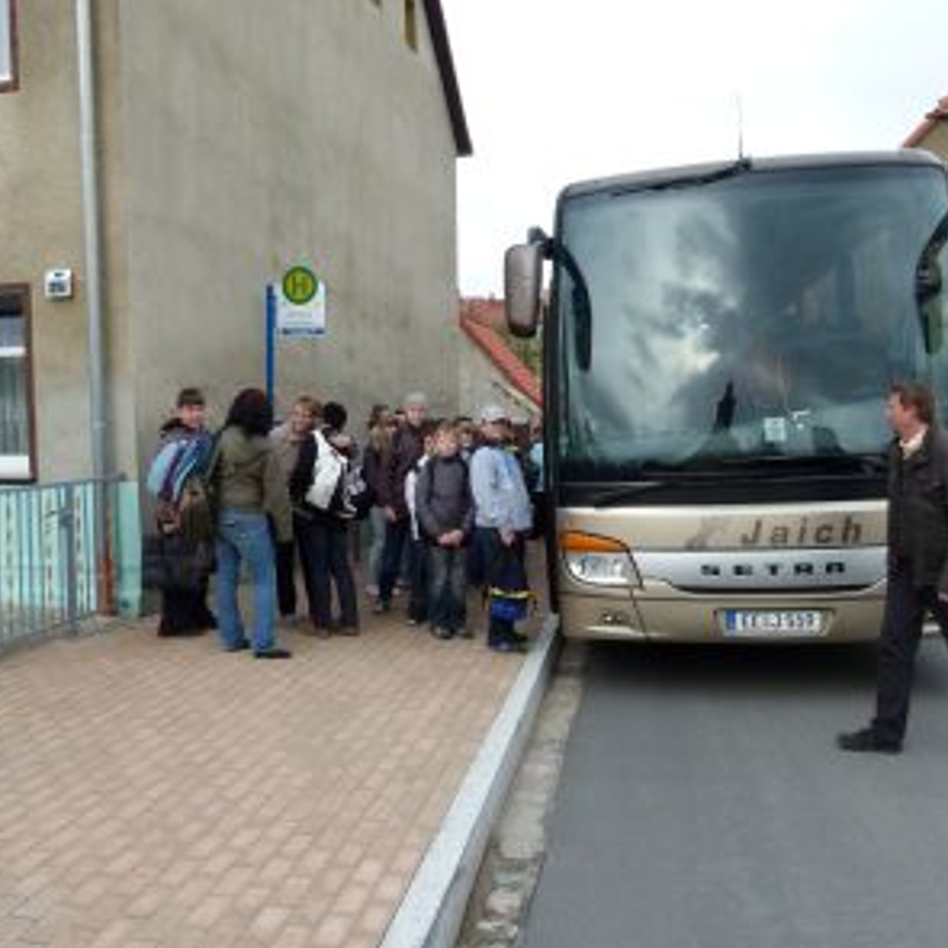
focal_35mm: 30
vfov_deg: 54.0
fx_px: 930
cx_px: 466
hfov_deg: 54.0
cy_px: 476
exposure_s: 1/500
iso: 200
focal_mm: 4.5
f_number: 4
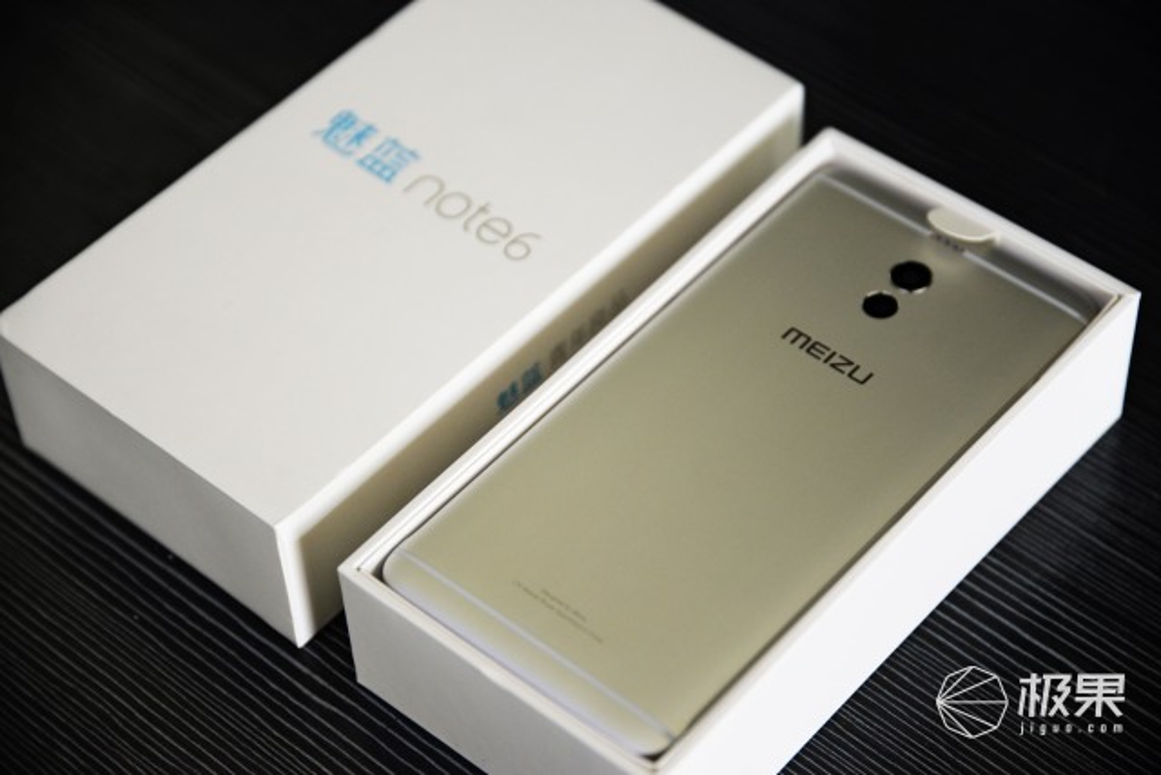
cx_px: 580
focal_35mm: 105
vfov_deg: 13.0
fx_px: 3387
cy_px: 388
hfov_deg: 19.5
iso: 1000
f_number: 4
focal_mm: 105
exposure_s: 1/100
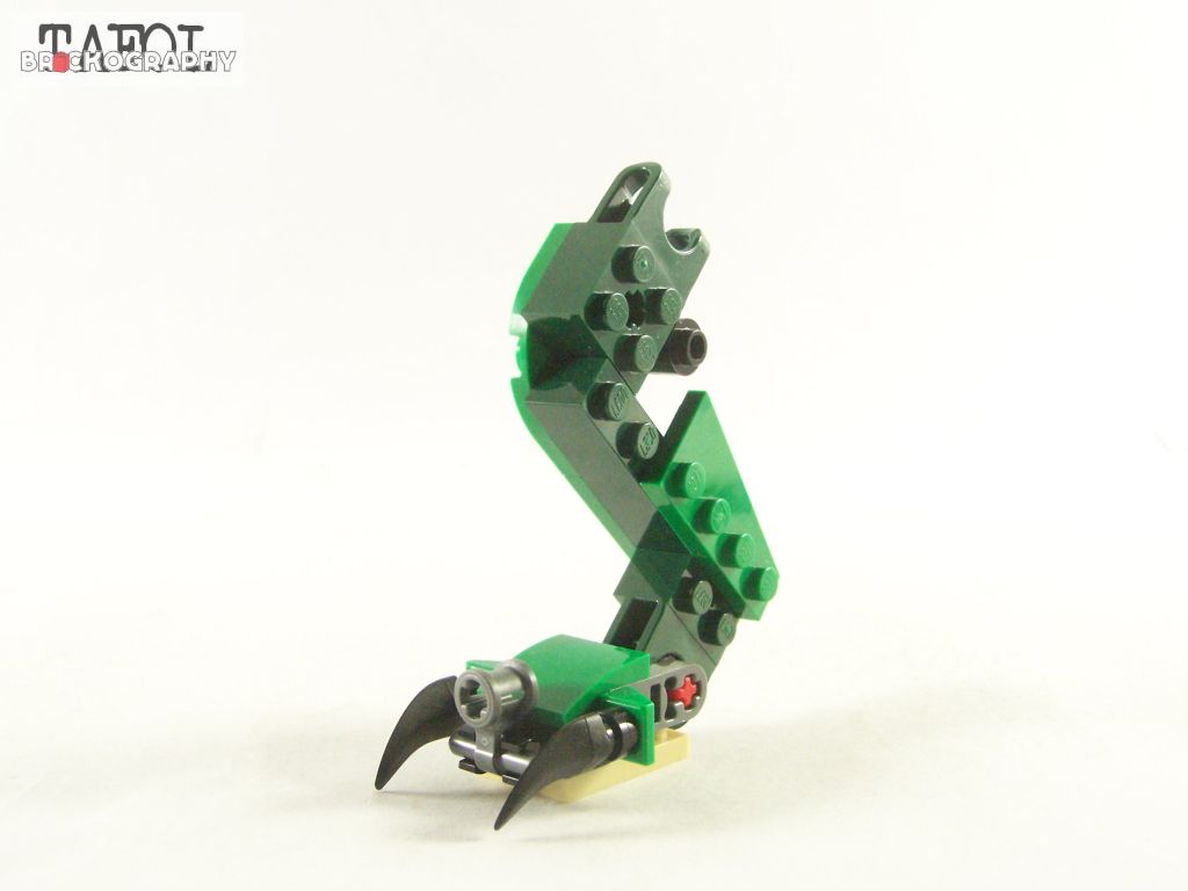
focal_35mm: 51
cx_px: 594
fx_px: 1750
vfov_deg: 28.6
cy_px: 446
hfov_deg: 37.5
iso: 400
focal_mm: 8.5
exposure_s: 1/60
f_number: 4
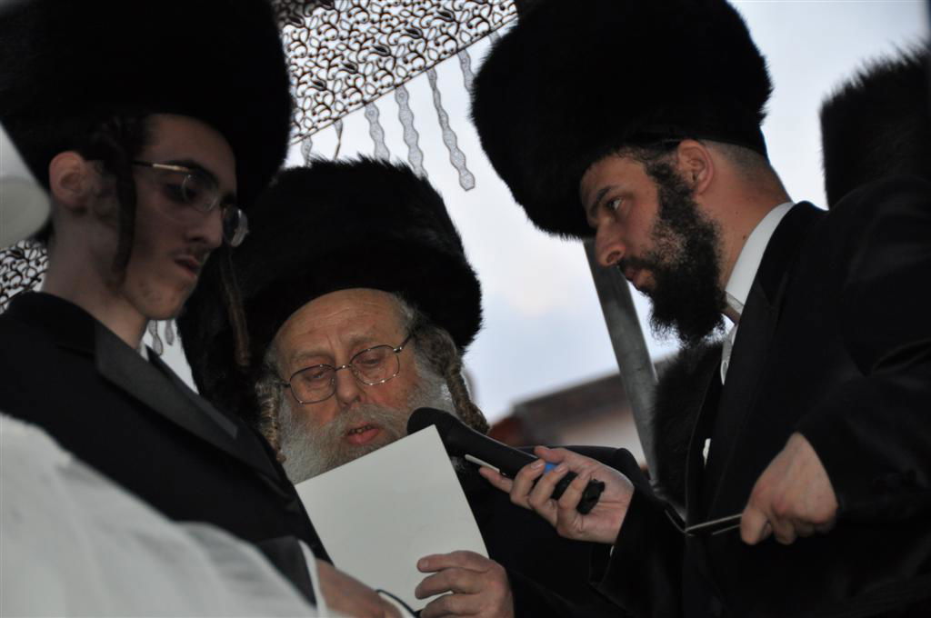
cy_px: 309
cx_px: 466
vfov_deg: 8.1
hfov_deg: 12.2
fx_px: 4339
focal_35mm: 168
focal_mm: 112
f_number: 5.3
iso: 800
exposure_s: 1/60
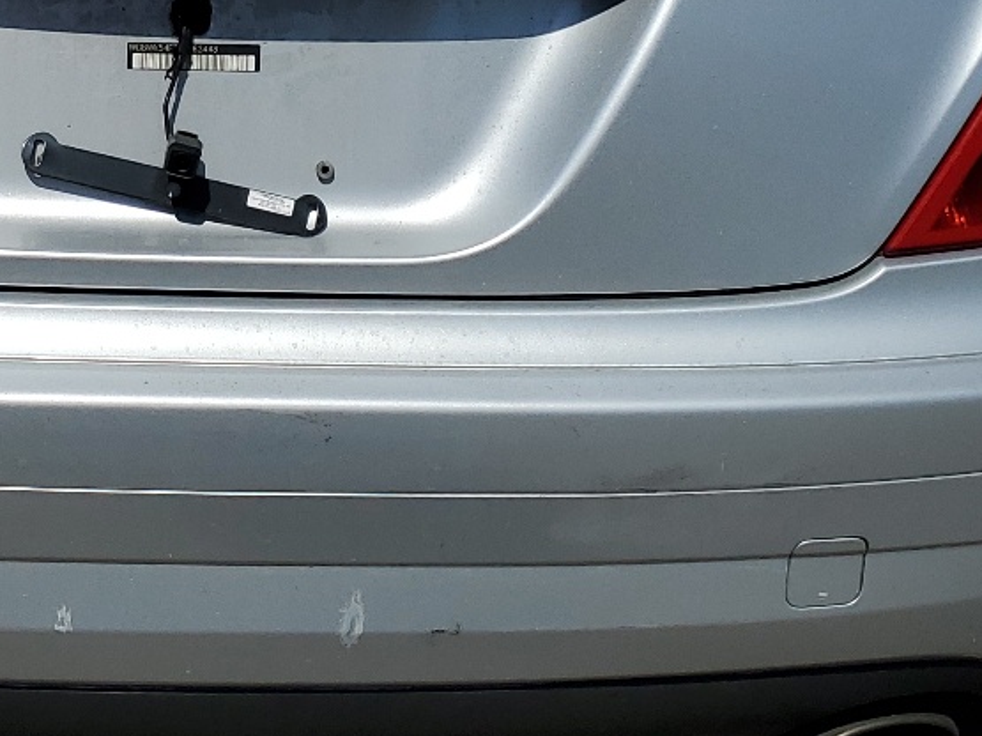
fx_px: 2127
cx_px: 142
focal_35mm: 75
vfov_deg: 19.0
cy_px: -18
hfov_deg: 25.4
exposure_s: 1/10000
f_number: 1.5
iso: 50
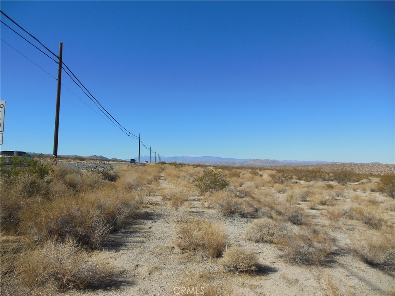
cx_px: 198
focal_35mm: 25
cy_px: 148
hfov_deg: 69.4
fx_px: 285
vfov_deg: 54.9
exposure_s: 1/640
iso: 125
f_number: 6.4
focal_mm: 4.5
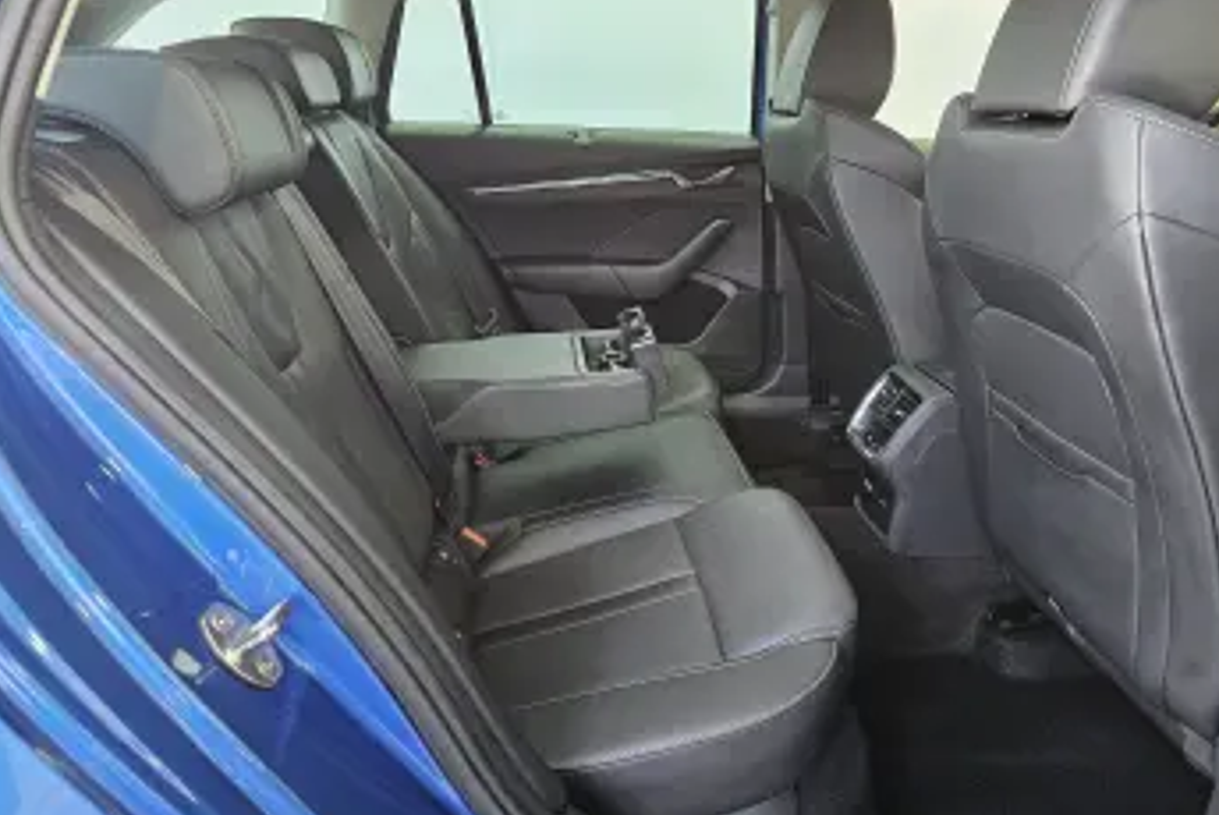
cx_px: 602
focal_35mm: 25
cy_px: 404
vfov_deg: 51.4
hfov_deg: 71.5
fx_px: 847
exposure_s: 1/100
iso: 500
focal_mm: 6.3
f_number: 1.7
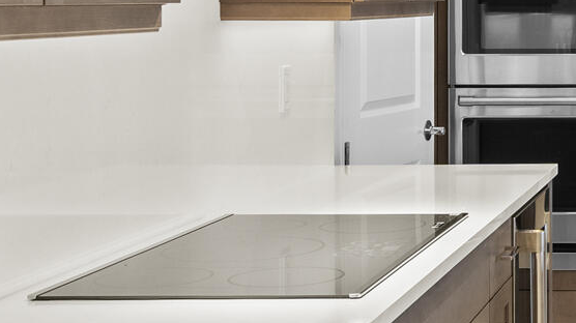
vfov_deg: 12.1
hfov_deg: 19.7
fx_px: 1511
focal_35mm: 99
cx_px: 761
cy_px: -13
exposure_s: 1/5
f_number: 9
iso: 400
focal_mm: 21
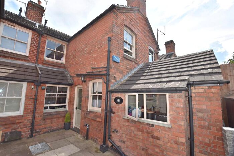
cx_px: 117
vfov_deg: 77.4
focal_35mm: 15
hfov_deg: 100.4
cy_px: 78
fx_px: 98
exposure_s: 1/200
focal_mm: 10
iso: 100
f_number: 8
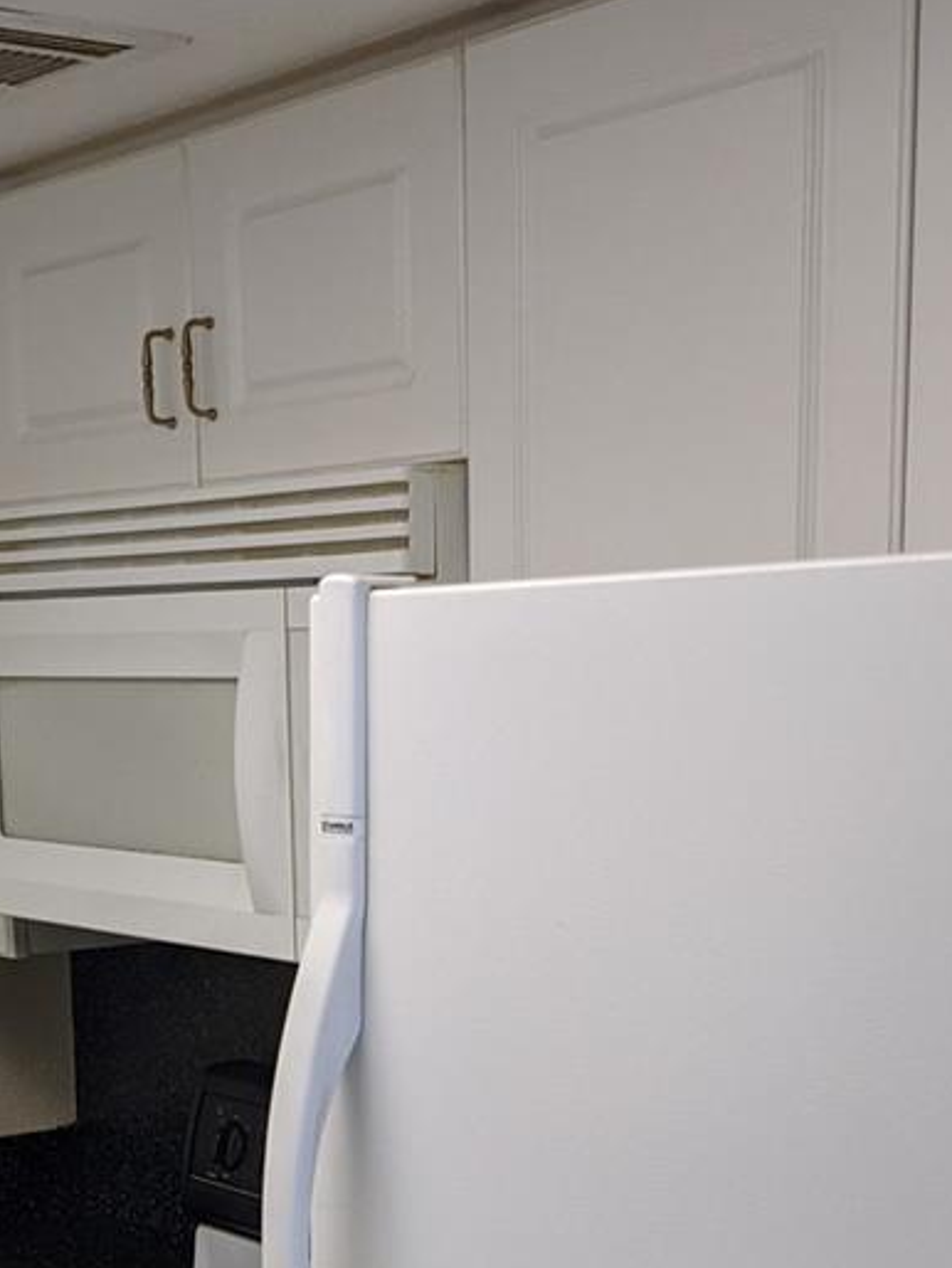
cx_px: 318
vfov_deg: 29.4
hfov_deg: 23.2
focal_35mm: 63
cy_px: 1155
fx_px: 2308
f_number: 1.73
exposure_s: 1/120
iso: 263
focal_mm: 4.38
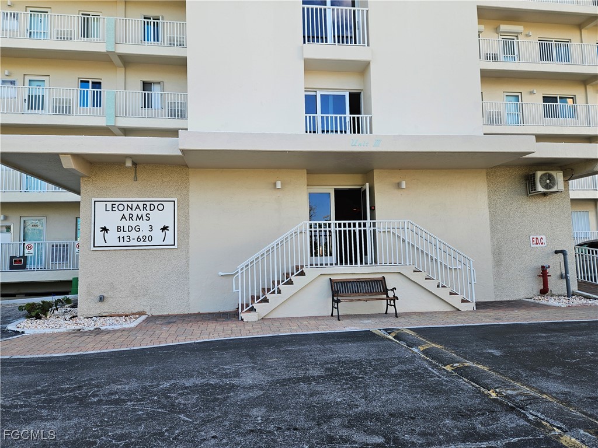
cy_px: 224
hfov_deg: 73.9
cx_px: 299
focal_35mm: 23
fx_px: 397
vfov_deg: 58.9
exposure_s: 1/371
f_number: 1.8
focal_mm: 5.4
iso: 25
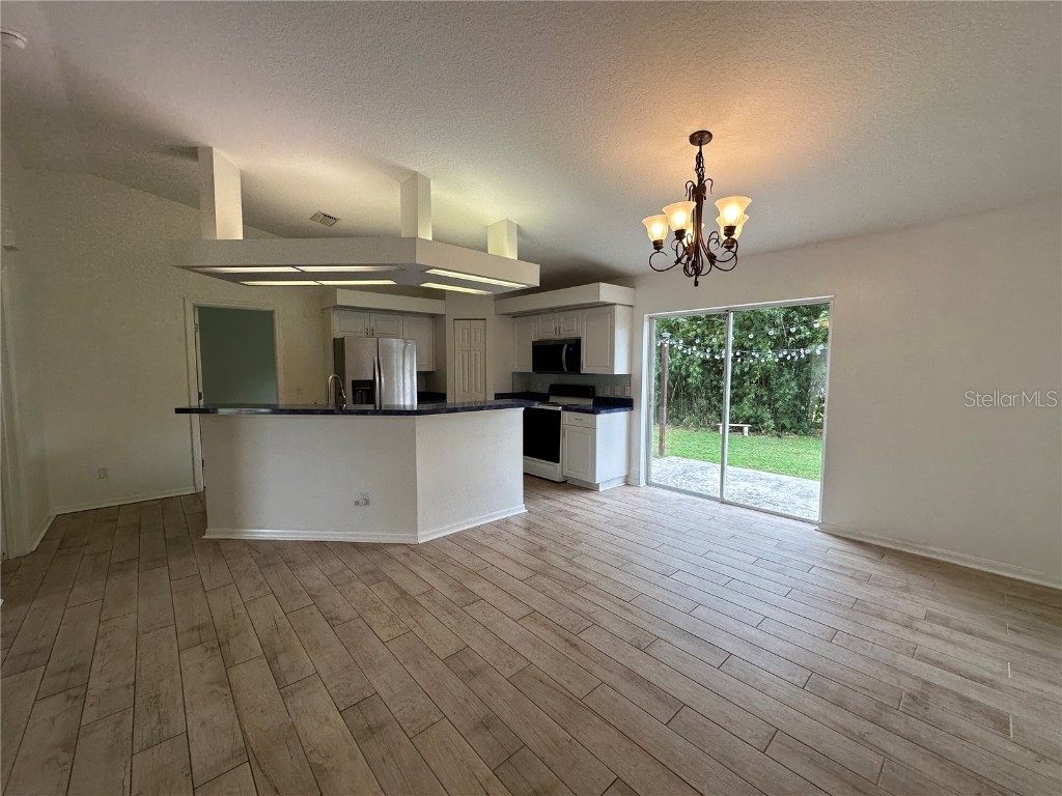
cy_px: 398
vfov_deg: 85.7
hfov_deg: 102.1
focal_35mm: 14
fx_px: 430
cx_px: 531
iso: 64
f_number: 2.2
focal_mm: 2.22
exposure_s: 1/120
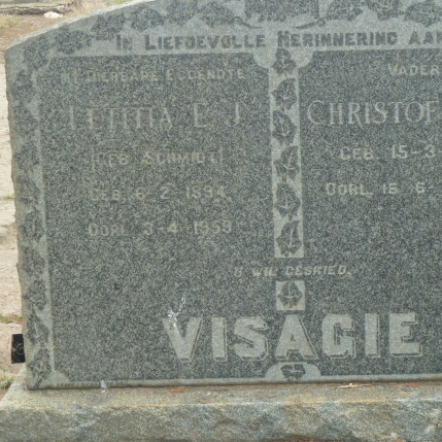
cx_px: 275
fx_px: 1199
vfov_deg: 20.9
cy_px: 224
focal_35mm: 83
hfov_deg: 20.8
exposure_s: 1/60
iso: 80
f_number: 4
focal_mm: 10.3
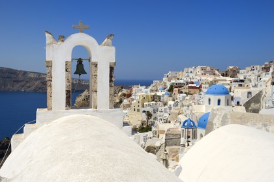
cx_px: 137
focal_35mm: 35
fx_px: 266
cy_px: 91
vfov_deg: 37.9
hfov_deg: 54.4
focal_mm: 35
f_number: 13
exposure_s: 1/250
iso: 100
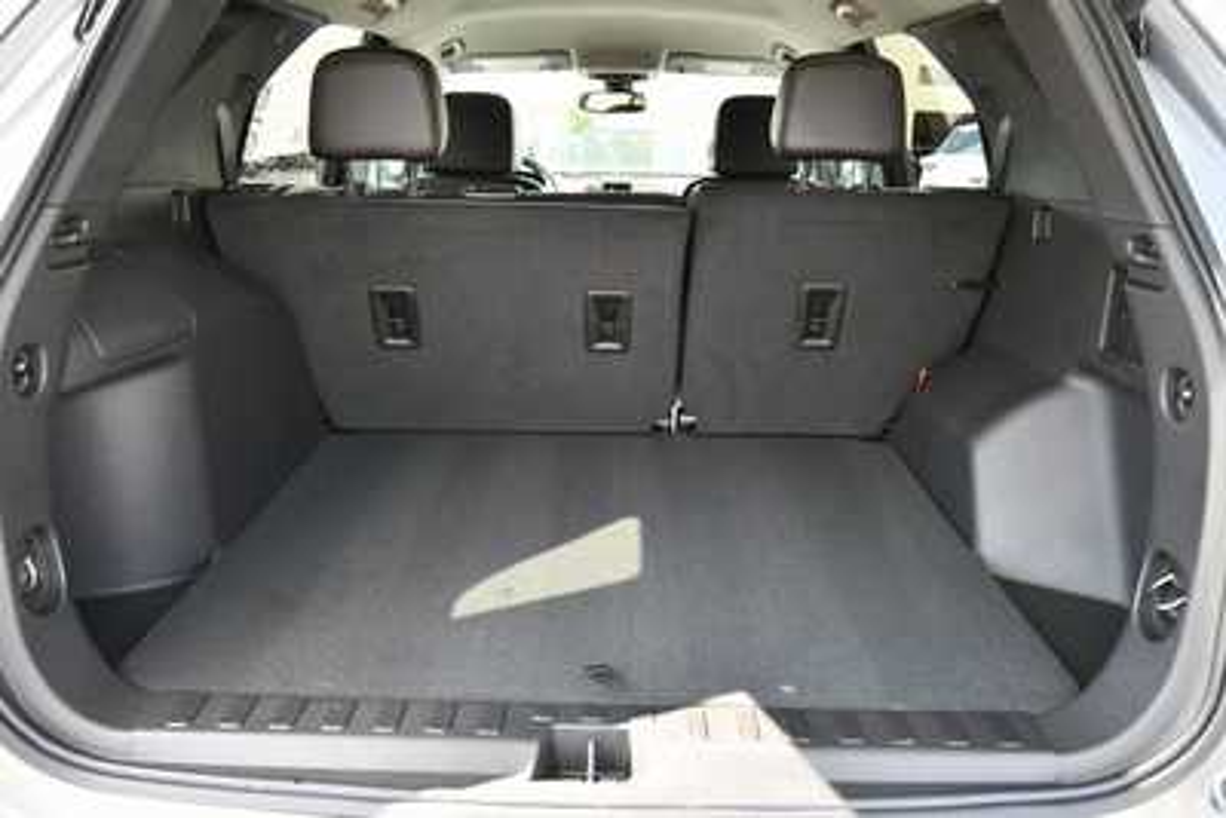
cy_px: 409
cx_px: 613
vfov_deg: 43.6
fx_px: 1022
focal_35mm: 30
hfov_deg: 61.9
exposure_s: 1/125
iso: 800
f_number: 5.6
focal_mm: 20
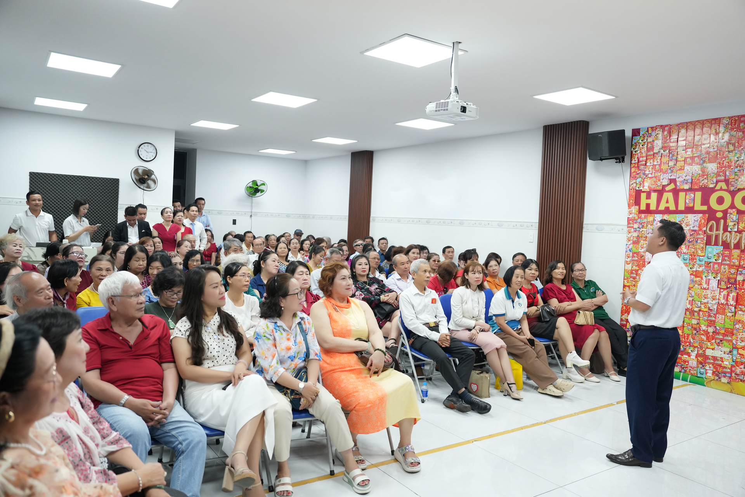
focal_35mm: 27
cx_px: 372
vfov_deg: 47.9
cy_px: 248
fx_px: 559
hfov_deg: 67.4
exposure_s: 1/320
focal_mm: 27
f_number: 2.8
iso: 2000
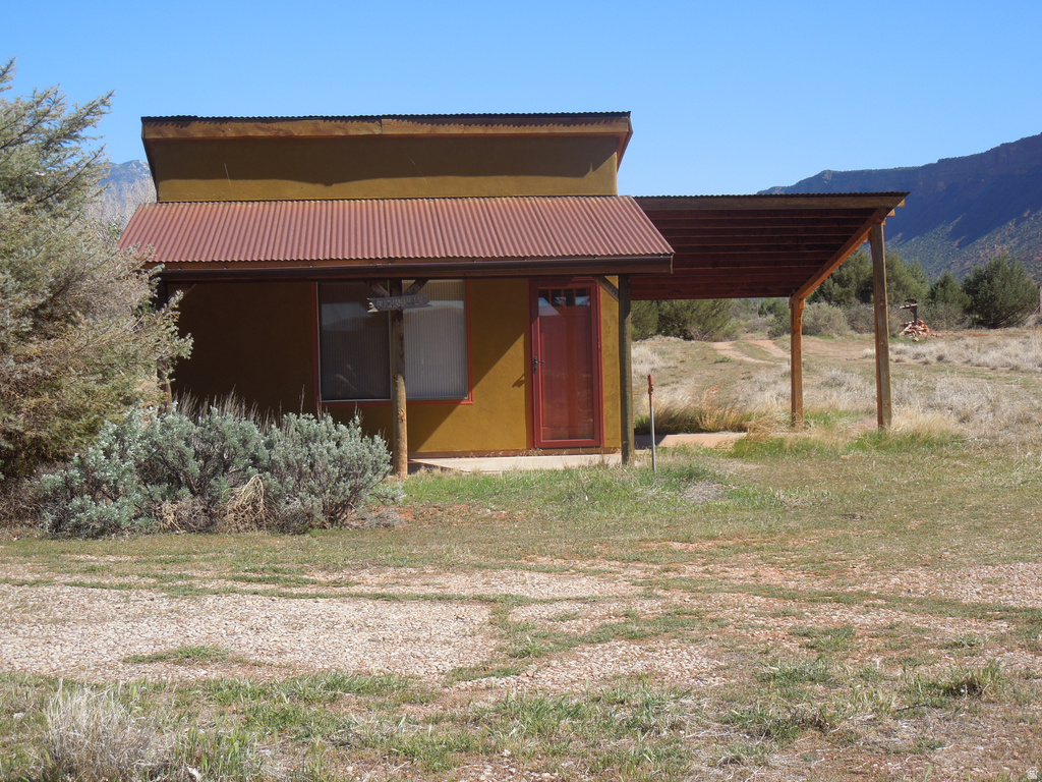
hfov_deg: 35.5
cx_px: 521
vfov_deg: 27.0
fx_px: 1625
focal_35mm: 54
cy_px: 391
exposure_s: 1/640
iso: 100
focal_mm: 9.8
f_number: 4.2
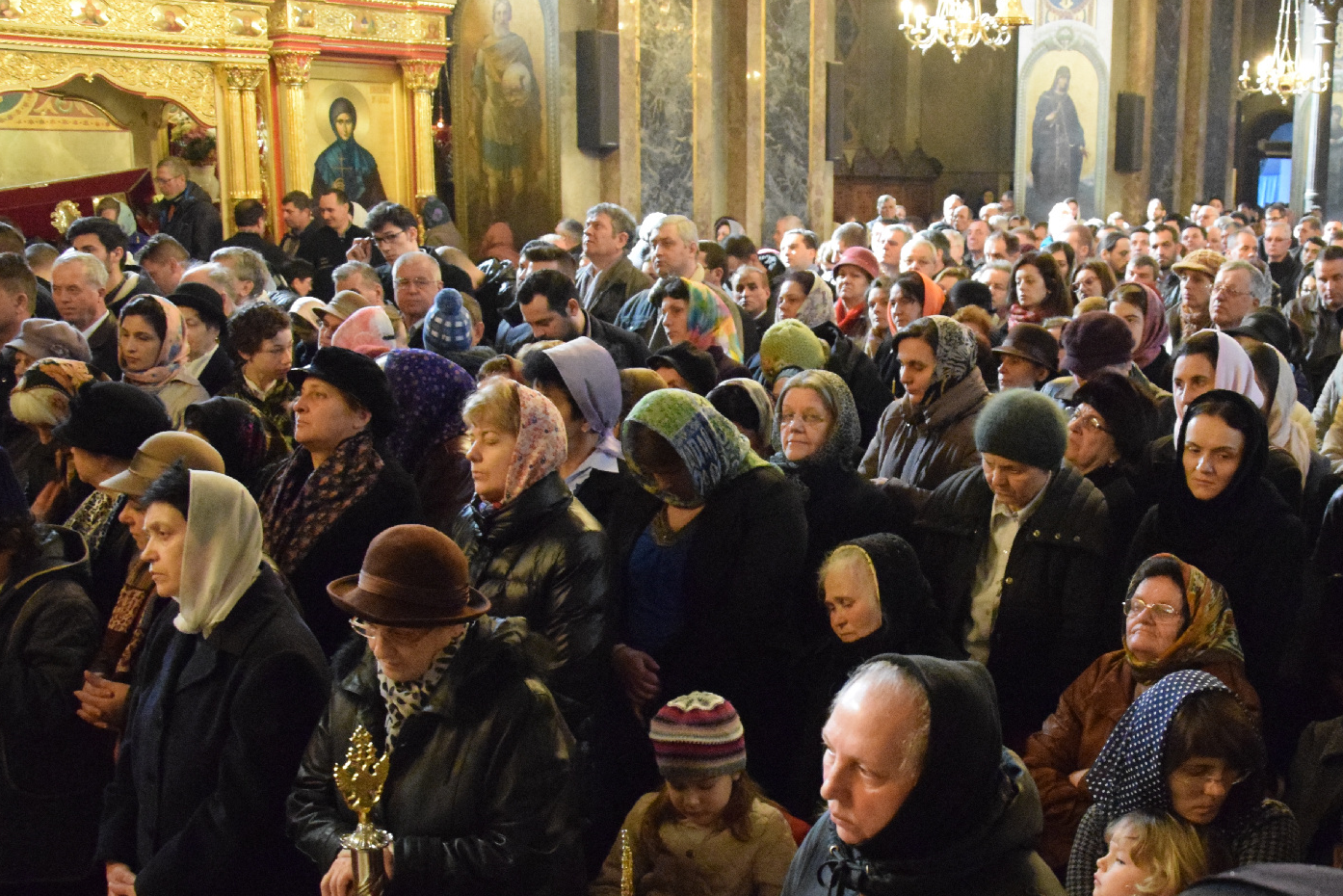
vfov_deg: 30.2
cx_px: 974
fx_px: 1642
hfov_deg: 43.3
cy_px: 639
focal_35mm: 44
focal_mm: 18
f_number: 3.5
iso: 8000
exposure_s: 1/60
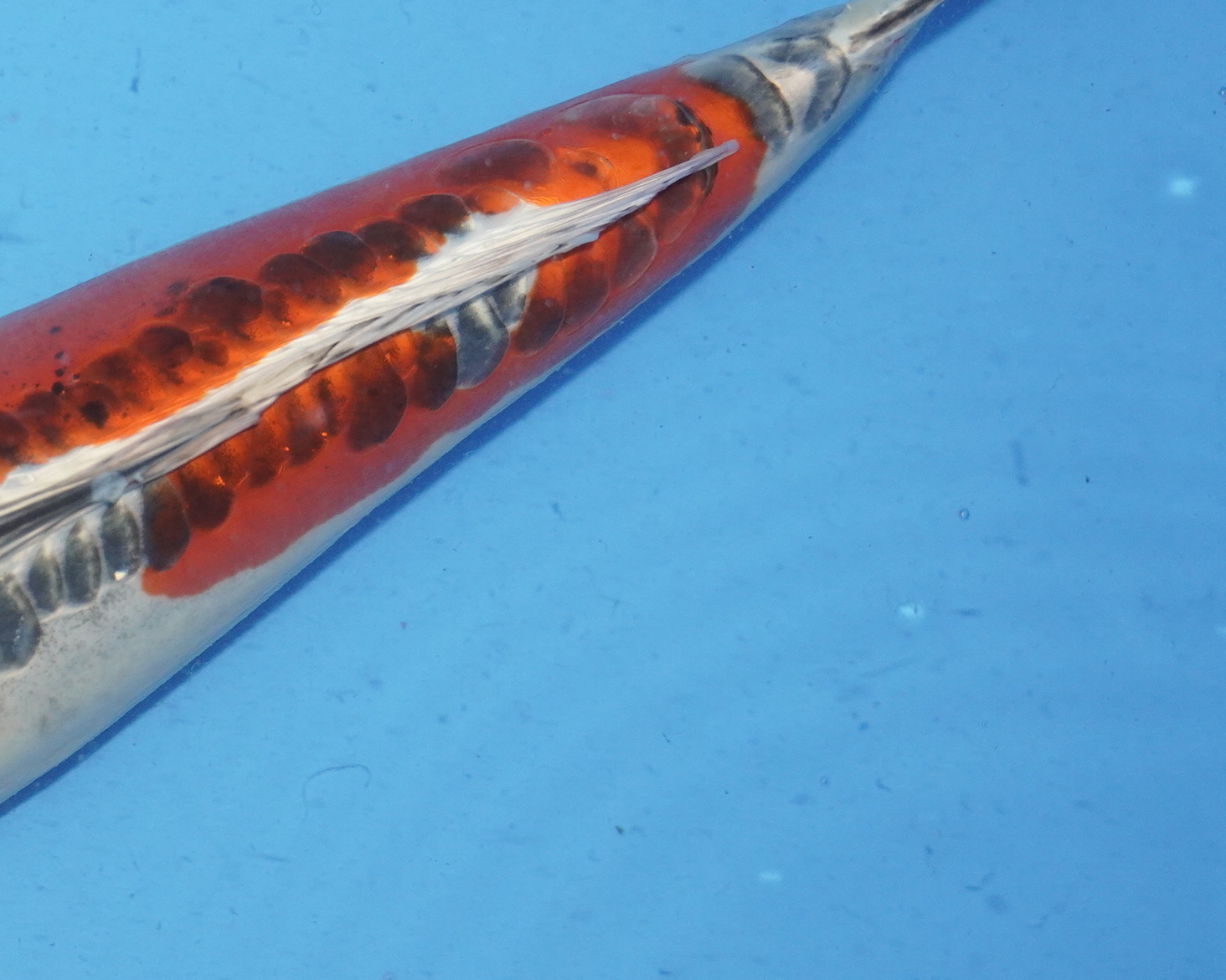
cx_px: 116
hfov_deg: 17.7
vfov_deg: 14.4
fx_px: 3881
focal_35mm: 107
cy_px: 551
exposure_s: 1/160
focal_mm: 37
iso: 1000
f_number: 4.5
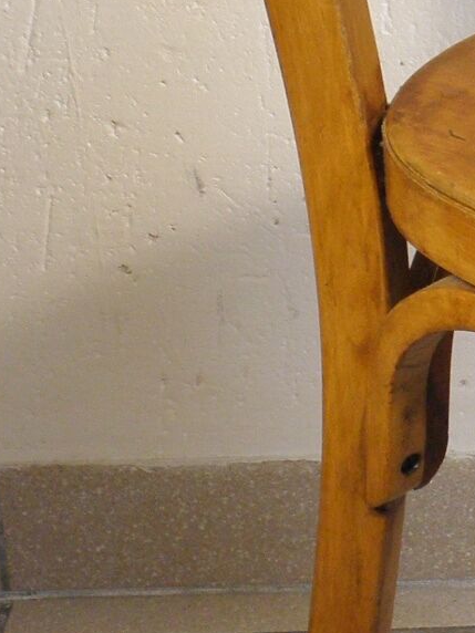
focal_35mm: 161
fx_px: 2946
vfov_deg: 12.3
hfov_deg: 8.8
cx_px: 872
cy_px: 277
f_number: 3.7
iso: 100
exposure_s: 1/40
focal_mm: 6.4
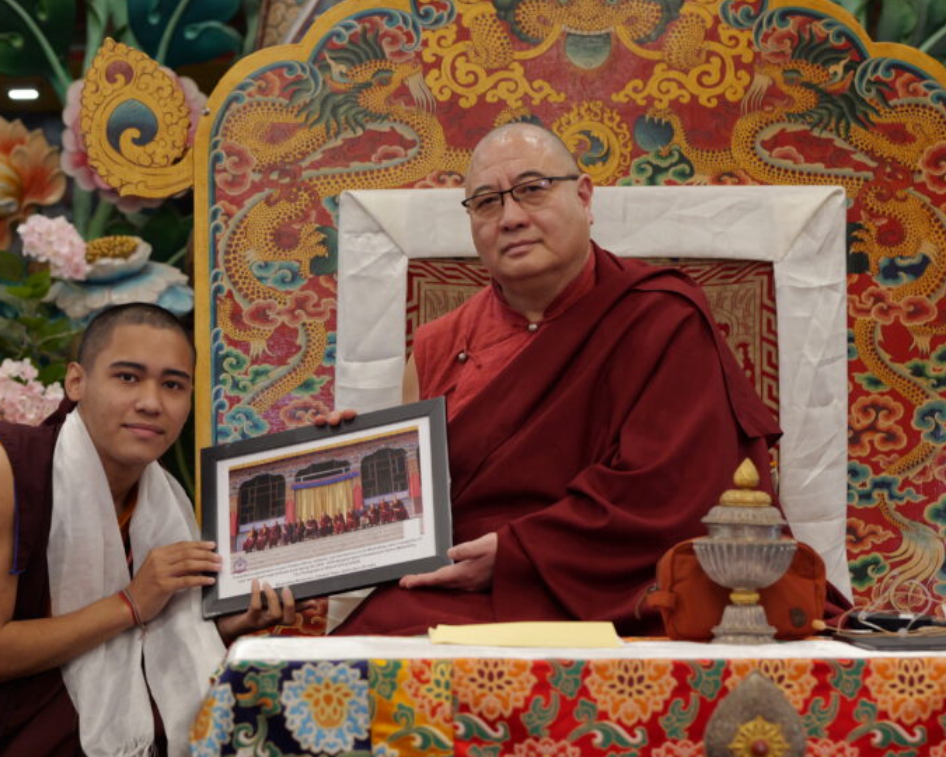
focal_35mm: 121
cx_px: 320
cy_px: 430
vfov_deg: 12.7
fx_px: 3388
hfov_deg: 15.9
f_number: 4
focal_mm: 85
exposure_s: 1/125
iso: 3200
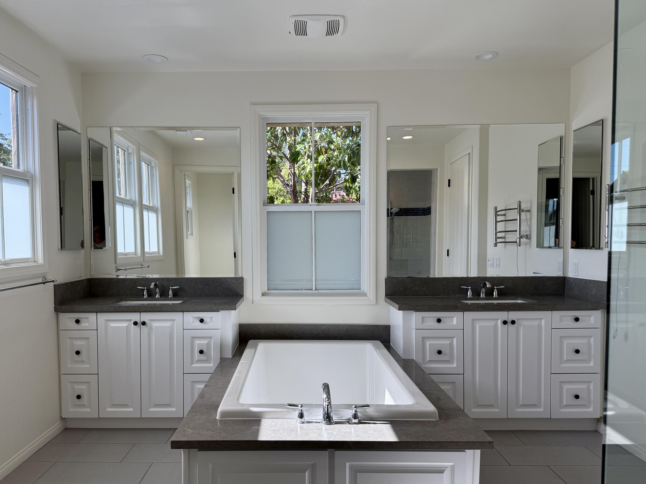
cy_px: 265
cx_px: 289
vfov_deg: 51.3
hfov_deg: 65.2
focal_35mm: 27
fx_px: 504
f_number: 1.78
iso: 100
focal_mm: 6.76
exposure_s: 1/931
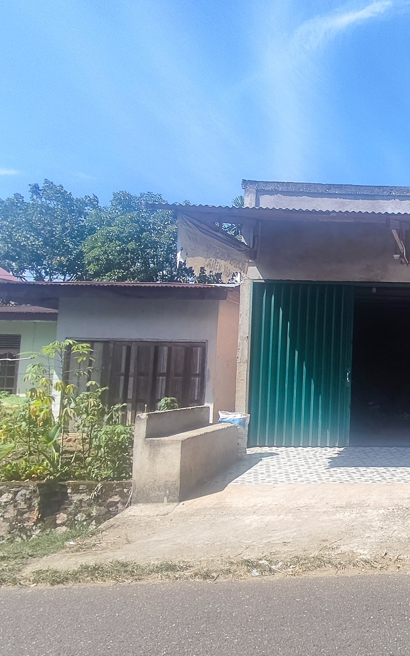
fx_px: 465
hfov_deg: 38.1
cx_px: 468
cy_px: 354
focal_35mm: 26
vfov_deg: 70.3
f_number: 2.2
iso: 50
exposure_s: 1/685
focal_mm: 1.6
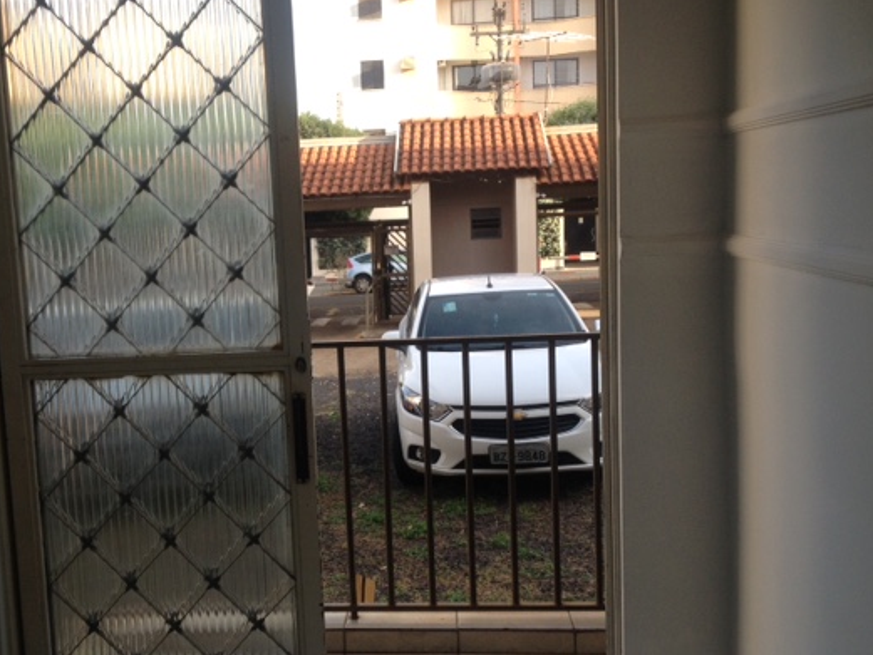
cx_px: 344
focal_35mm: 43
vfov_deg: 33.6
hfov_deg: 43.6
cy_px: 333
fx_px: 1085
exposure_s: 1/201
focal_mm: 4.28
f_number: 2.4
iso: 50
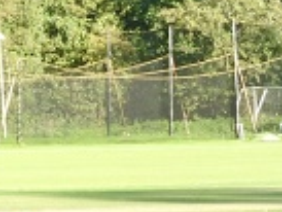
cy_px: 144
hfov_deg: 4.3
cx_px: -202
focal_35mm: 460
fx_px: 3751
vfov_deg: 3.2
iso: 100
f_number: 4.8
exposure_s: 1/100
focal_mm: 18.8
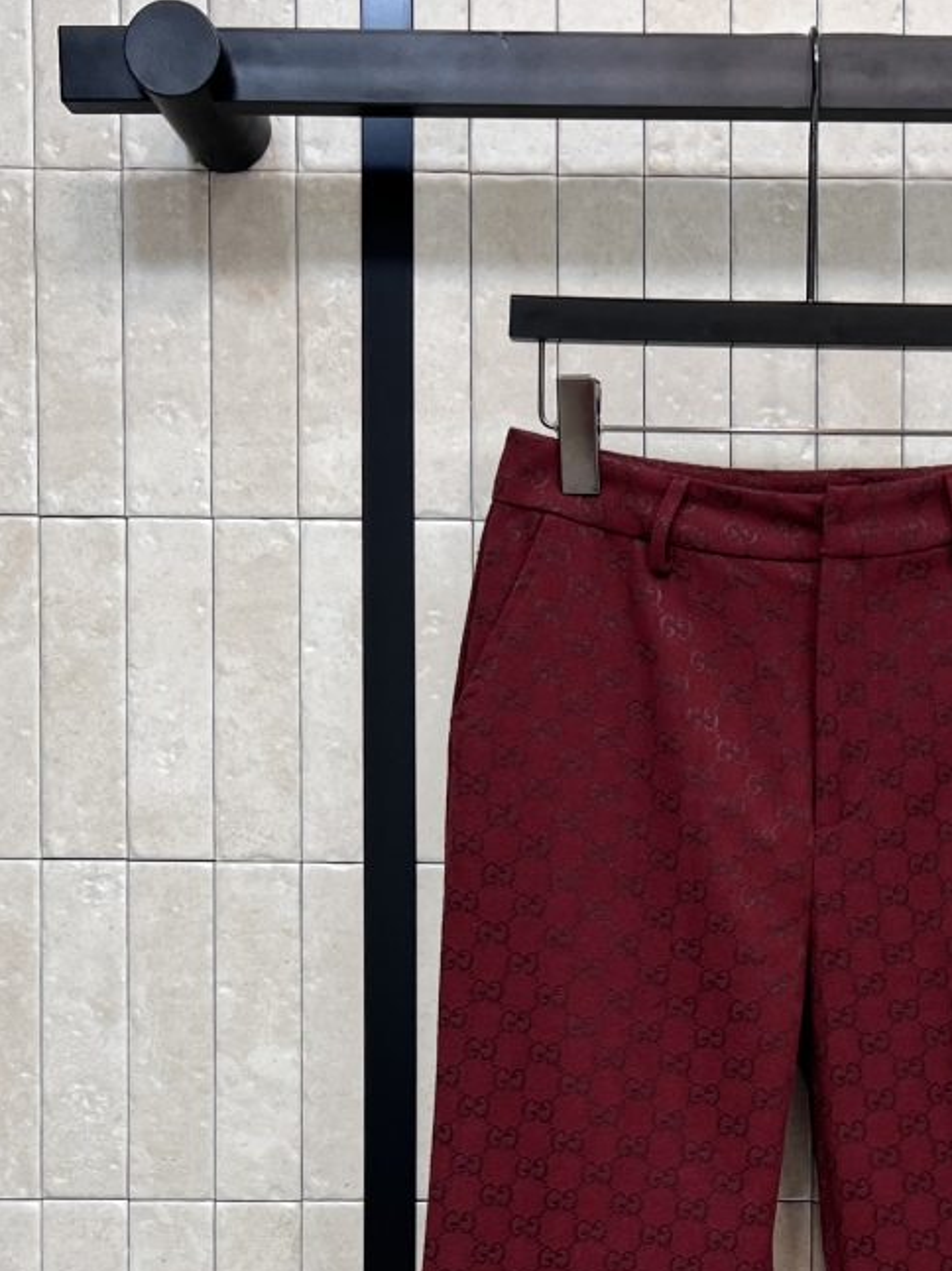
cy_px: 1157
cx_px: 838
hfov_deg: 24.6
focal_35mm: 58
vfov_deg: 31.6
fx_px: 2128
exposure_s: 1/112
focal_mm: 5.7
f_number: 1.5
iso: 32
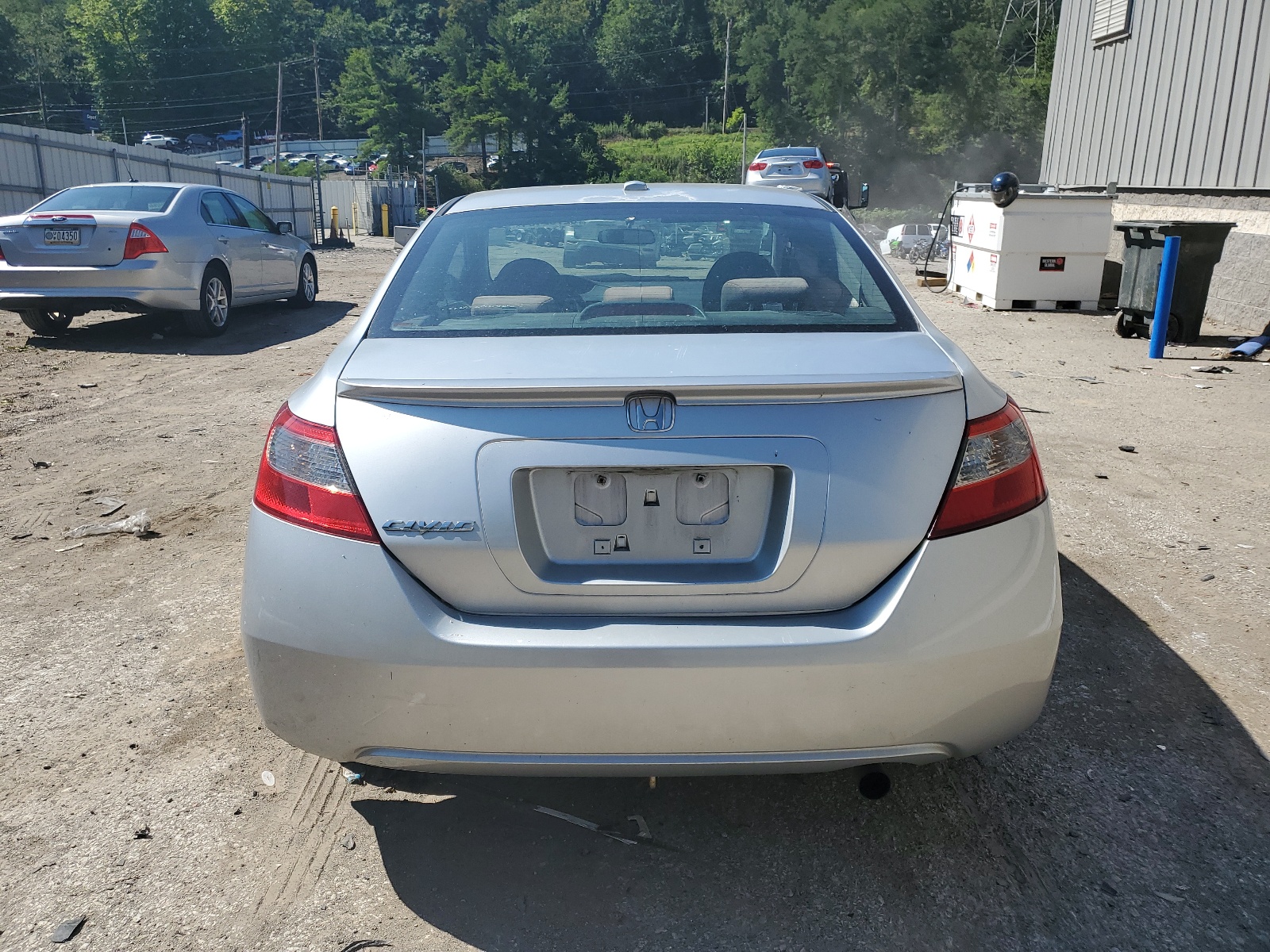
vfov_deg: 53.1
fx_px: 954
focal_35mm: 26
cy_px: 476
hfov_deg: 67.3
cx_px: 635
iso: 50
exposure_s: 1/3333
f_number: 1.5
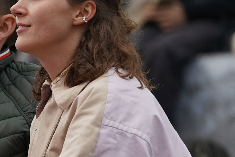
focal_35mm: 728
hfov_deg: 2.8
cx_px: -22
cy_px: 99
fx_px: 4753
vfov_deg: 1.9
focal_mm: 200
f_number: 2.8
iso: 640
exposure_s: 1/400
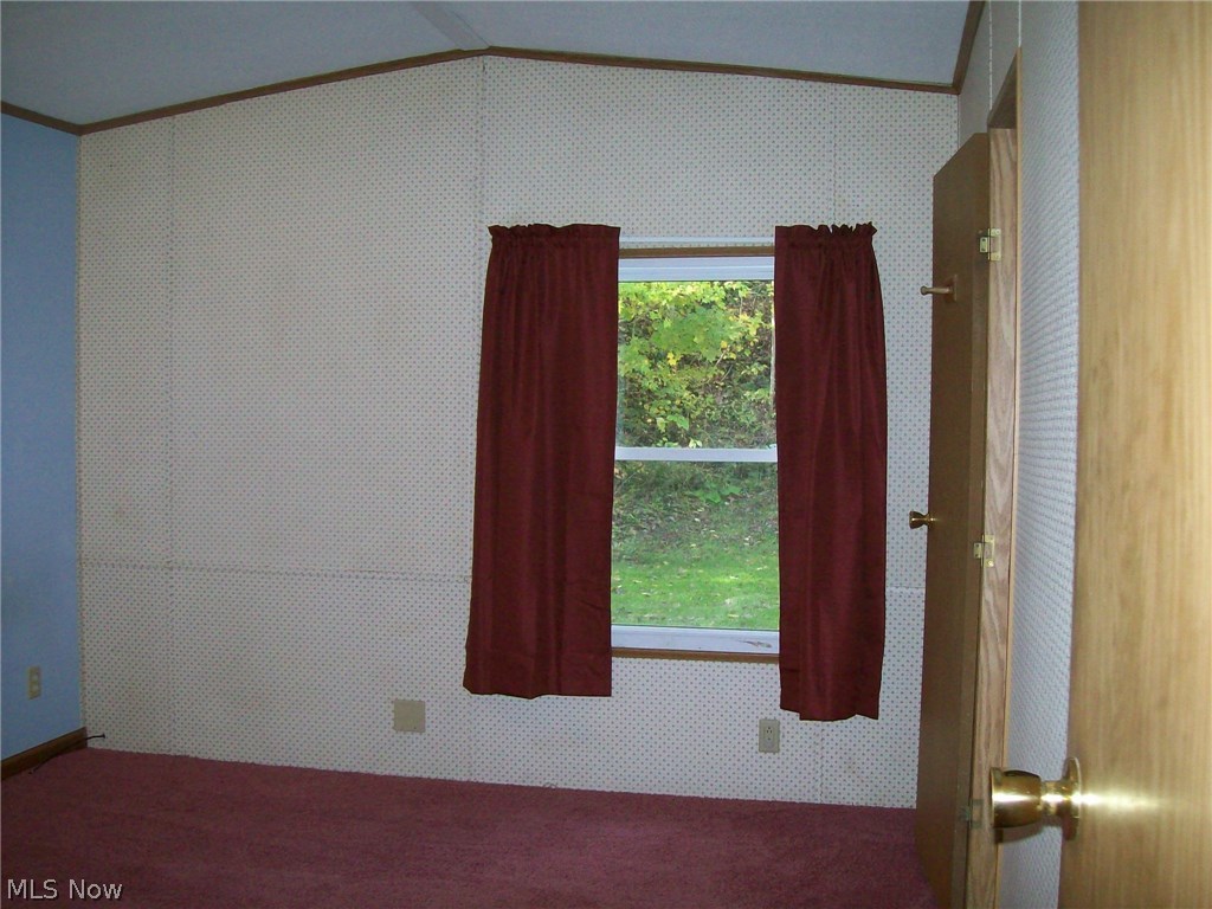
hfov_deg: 51.4
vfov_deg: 39.7
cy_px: 454
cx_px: 606
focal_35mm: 36
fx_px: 1260
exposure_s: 1/64
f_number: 2.7
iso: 200
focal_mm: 6
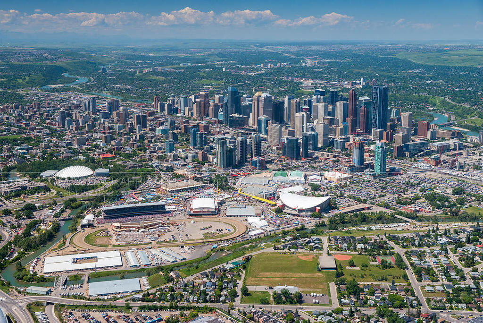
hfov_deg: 41.1
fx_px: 644
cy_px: 162
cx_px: 242
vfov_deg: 28.1
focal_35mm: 48
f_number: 8
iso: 800
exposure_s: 1/1000
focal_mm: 48
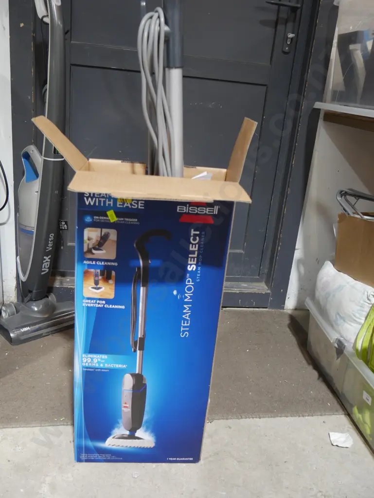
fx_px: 461
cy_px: 249
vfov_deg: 56.8
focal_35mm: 32
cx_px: 187
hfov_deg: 44.2
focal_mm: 16
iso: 800
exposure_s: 1/60
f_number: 3.6
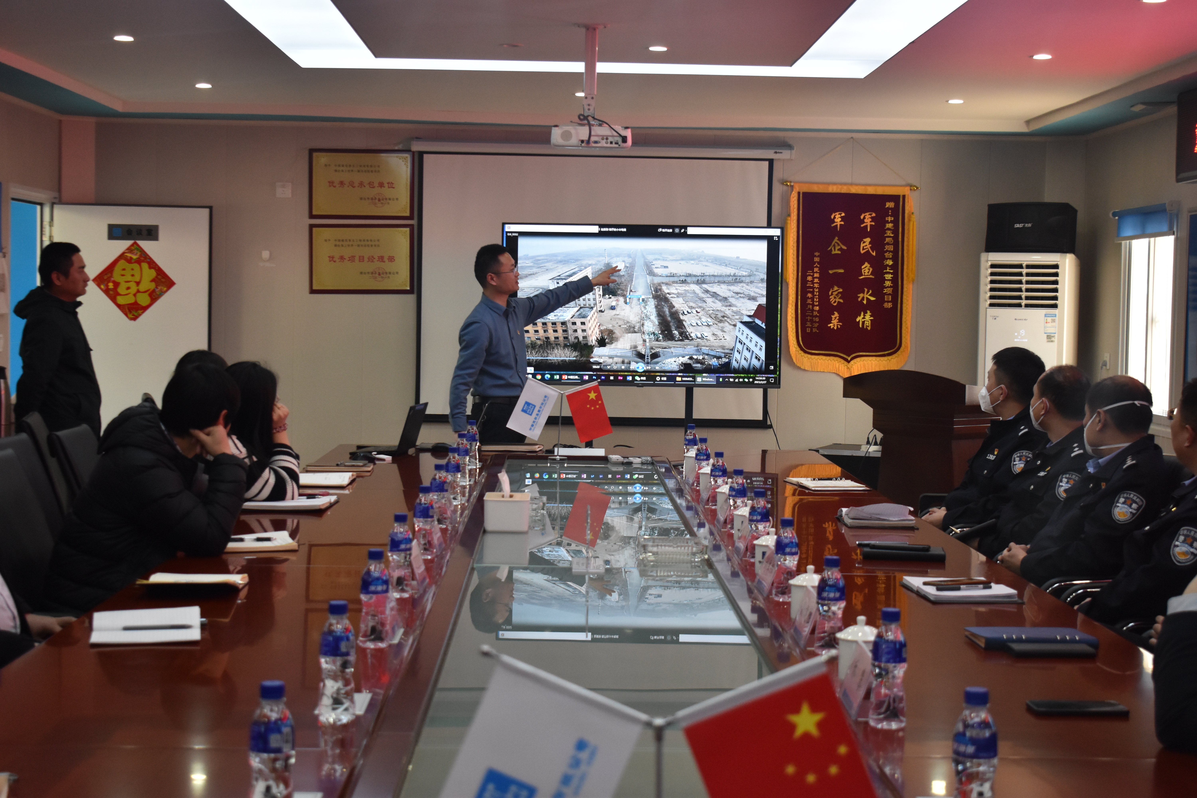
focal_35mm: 57
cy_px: 399
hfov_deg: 35.1
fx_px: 1895
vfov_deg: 23.8
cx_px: 598
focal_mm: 38
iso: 1250
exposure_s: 1/125
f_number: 4.8
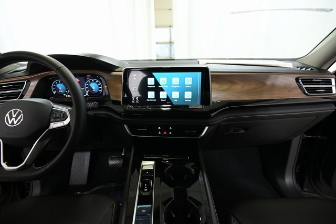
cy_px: 112
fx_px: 149
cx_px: 168
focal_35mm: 16
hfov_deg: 96.8
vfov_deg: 73.7
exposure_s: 1/30
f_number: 4
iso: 800
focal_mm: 16
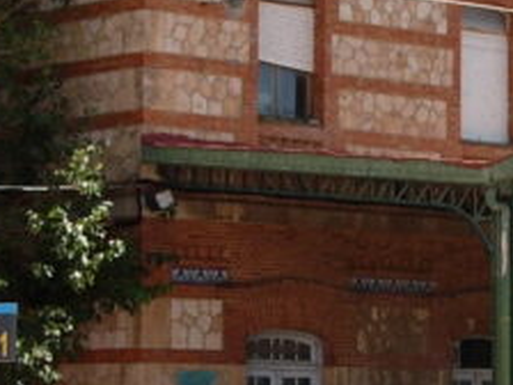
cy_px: 261
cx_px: 518
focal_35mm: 174
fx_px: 2579
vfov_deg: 8.5
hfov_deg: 11.2
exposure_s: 1/443
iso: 79
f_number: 4.8
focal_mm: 7.8
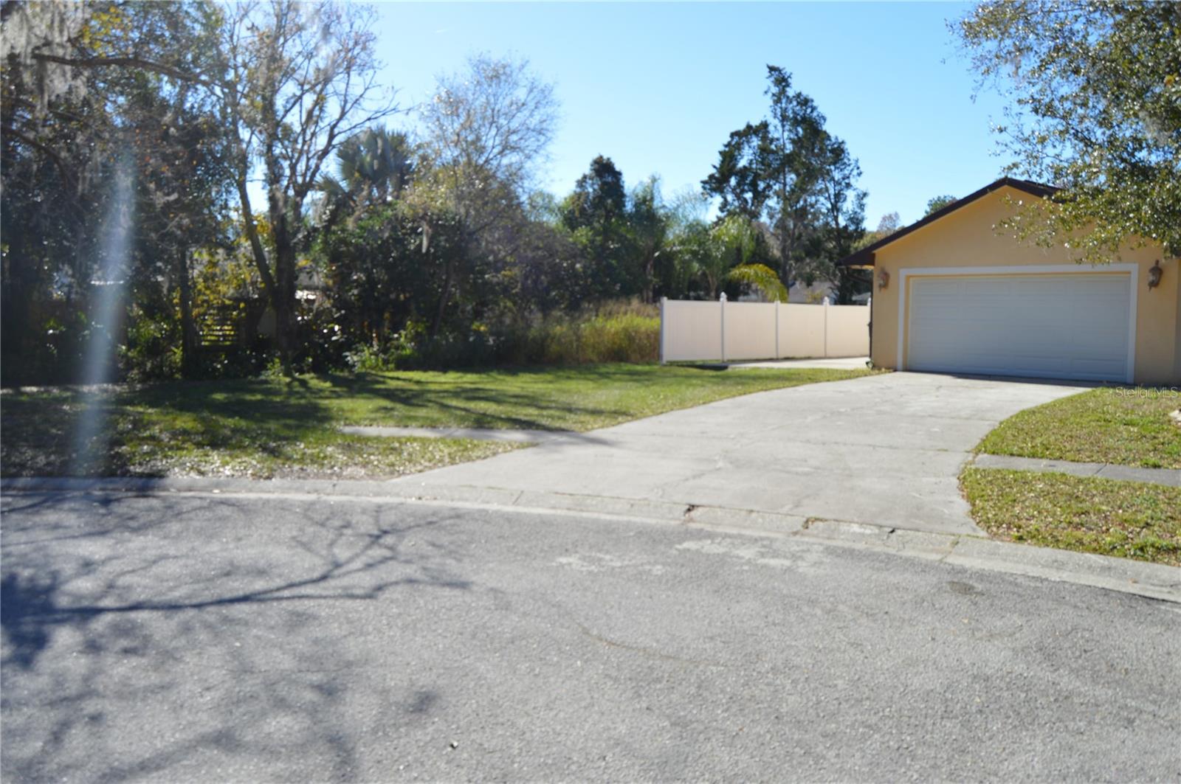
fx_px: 885
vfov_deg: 47.8
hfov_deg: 67.4
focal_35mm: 27
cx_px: 590
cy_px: 392
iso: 100
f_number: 8
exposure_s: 1/250
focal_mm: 18
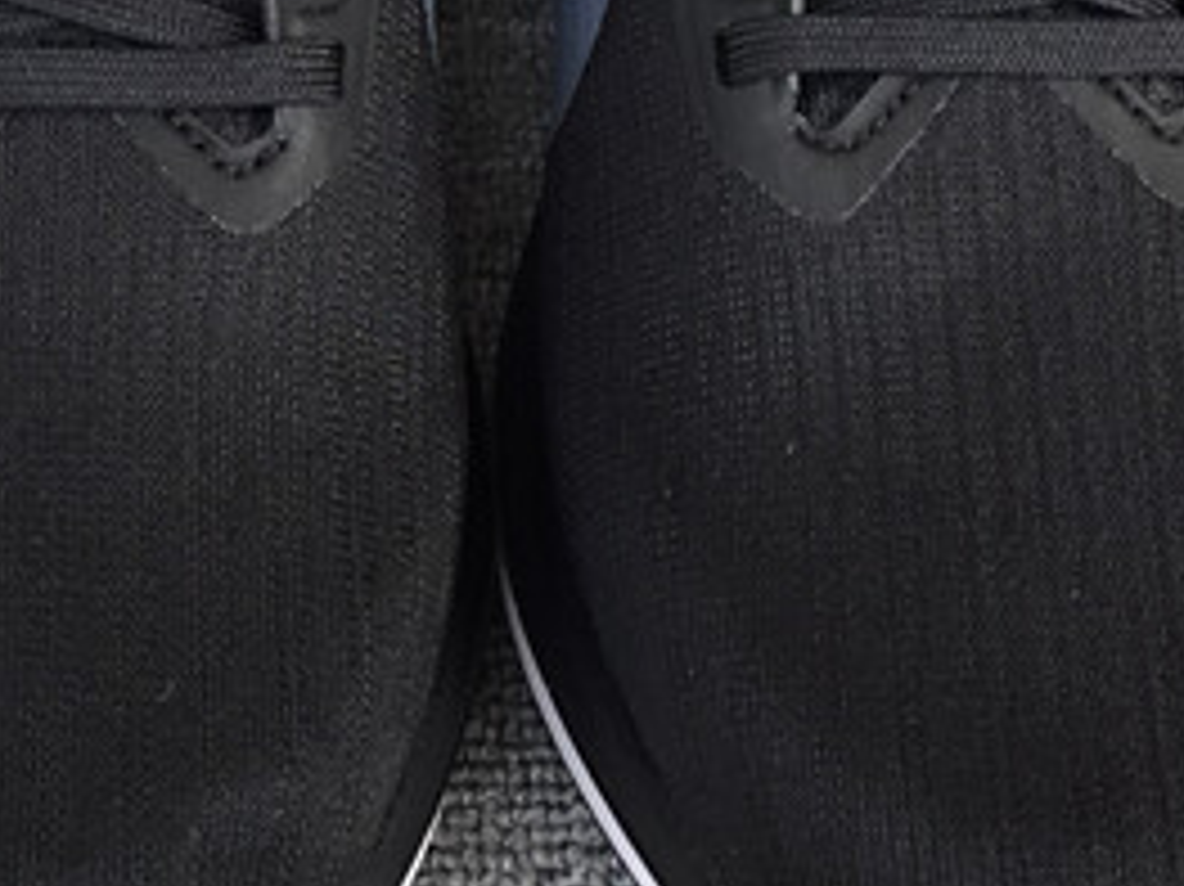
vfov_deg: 13.7
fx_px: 3624
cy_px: -7
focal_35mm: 106
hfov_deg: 18.5
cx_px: 392
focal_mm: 3.3
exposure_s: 1/105
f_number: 2.4
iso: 25
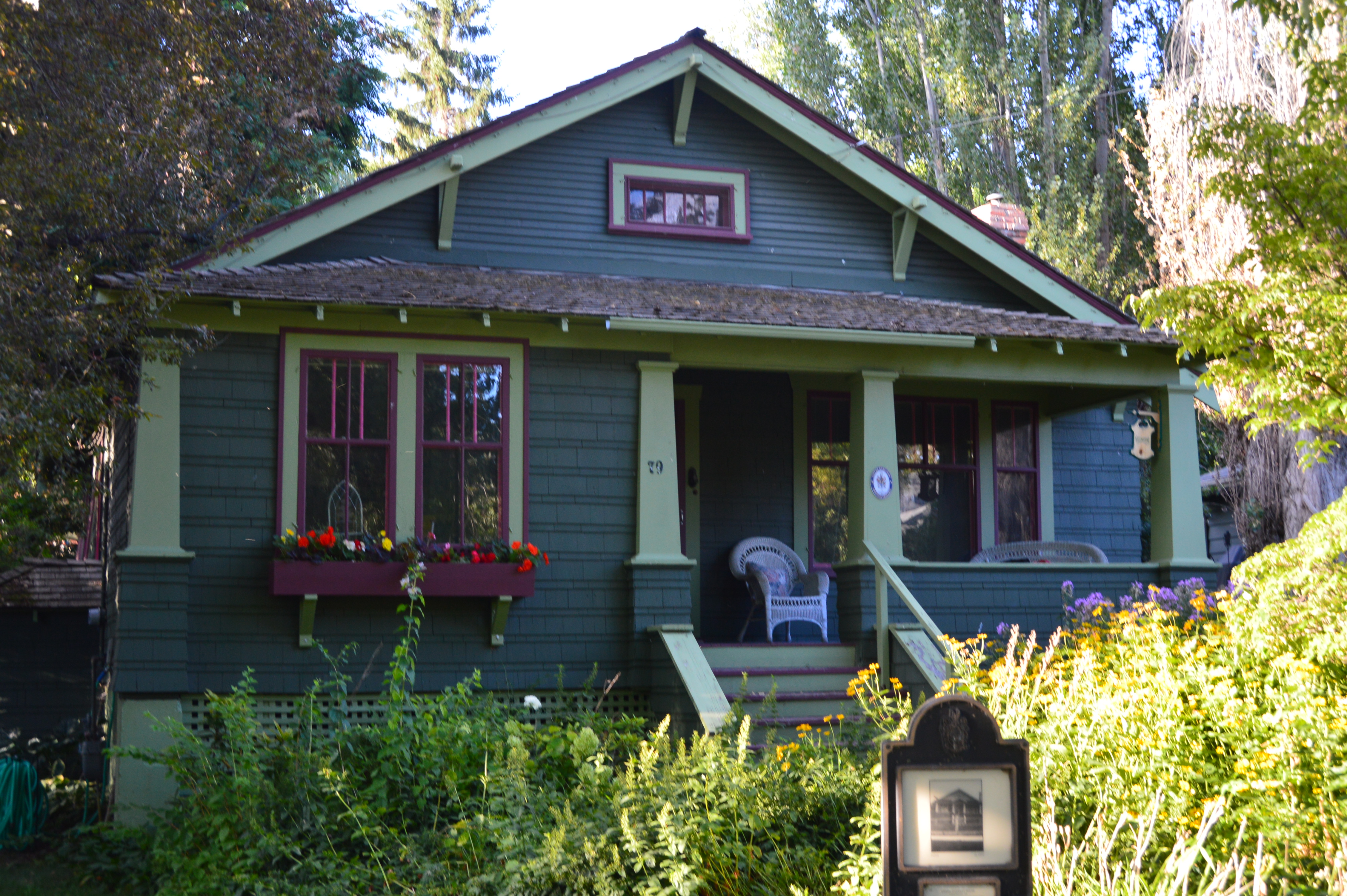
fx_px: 1794
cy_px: 448
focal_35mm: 48
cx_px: 674
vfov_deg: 28.0
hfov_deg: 41.1
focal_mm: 32
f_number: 7.1
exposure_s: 1/25
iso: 400
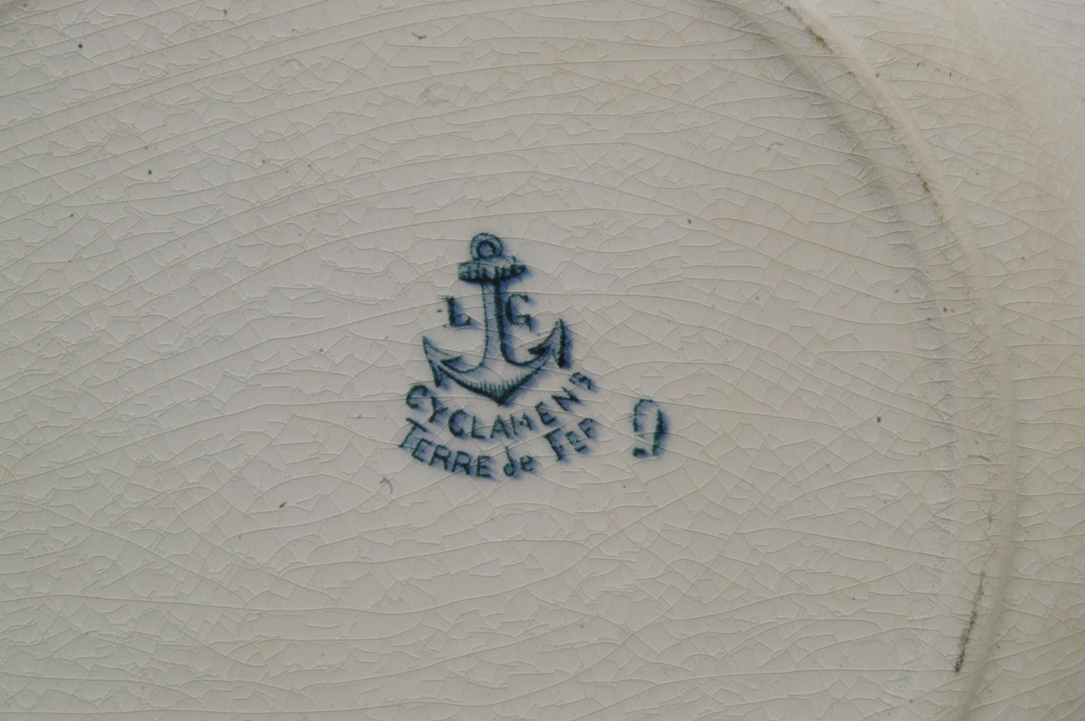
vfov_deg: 34.1
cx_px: 542
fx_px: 1174
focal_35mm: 39
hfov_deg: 49.6
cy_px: 360
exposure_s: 1/1000
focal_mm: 26
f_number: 16
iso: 1600
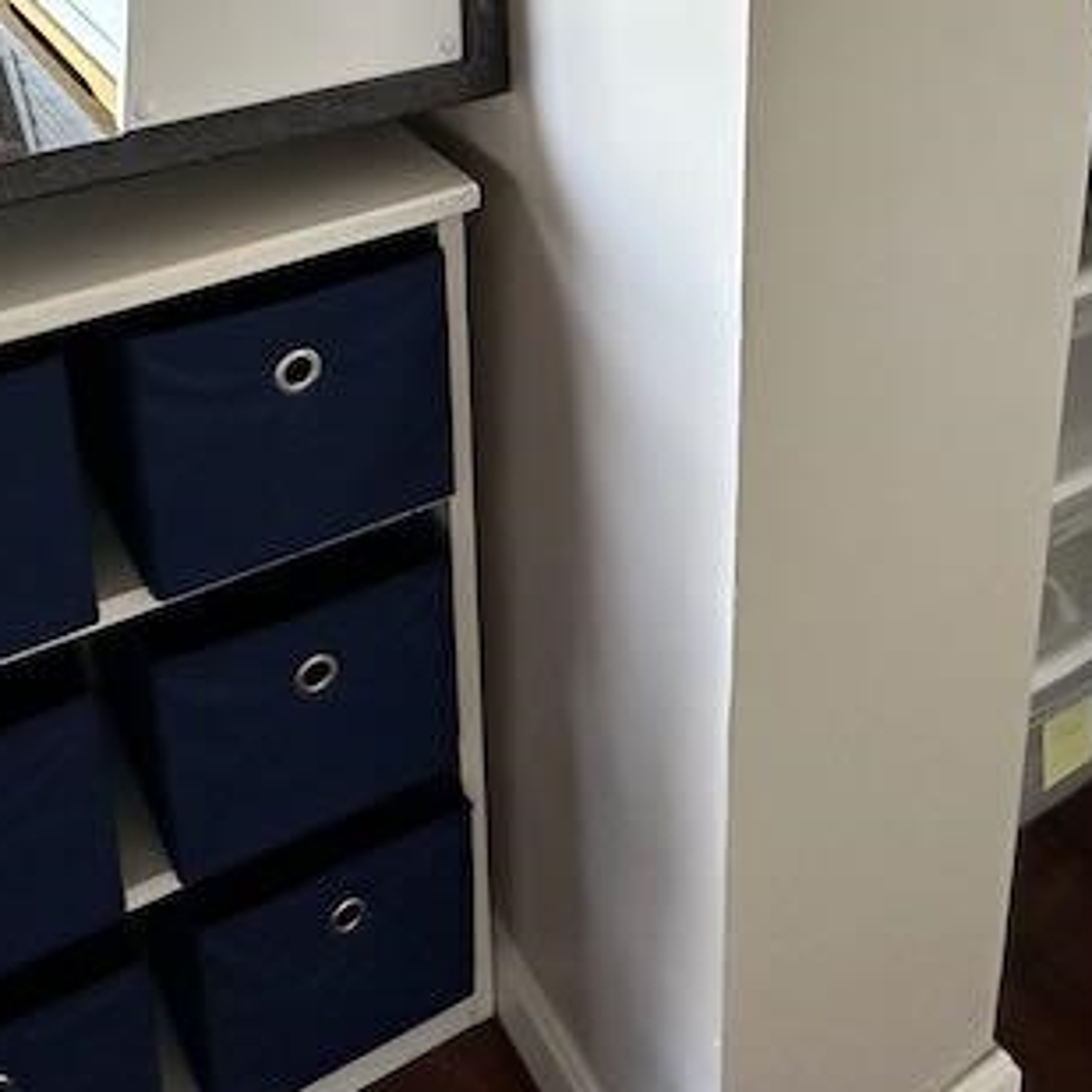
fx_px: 1463
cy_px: 0
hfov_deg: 40.7
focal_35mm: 41
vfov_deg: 36.7
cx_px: 431
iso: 320
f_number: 2.2
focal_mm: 2.22
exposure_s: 1/69
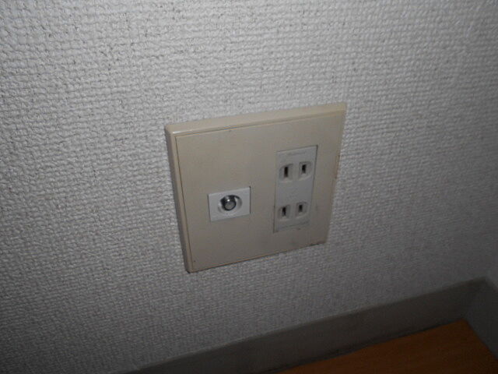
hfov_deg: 67.3
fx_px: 374
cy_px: 187
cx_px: 249
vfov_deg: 53.1
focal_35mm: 26
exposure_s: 1/25
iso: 80
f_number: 8
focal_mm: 4.6
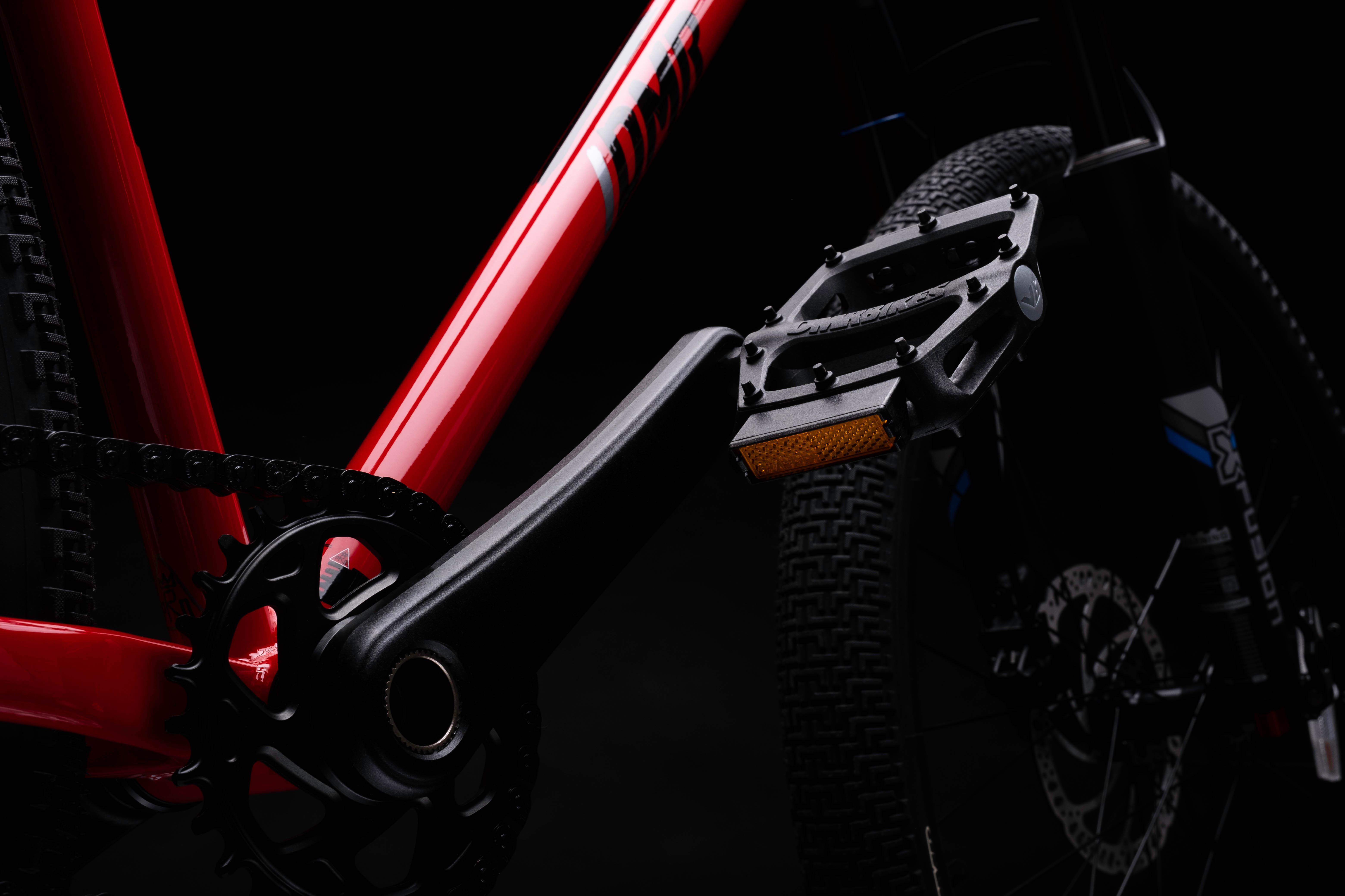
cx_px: 672
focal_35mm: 47
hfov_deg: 41.9
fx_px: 1756
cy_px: 448
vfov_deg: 28.6
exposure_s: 1/160
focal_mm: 31.1
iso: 160
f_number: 13
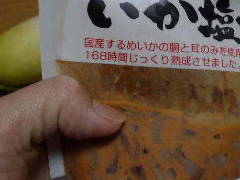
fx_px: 353
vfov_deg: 28.2
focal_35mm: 51
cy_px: 48
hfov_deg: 37.3
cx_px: 152
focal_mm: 5.1
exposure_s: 1/30
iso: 160
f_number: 2
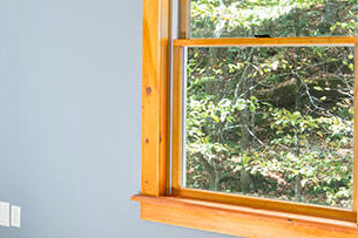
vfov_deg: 16.2
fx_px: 835
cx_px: -69
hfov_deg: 22.4
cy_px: 64
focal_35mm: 84
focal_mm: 16
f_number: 8
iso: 100
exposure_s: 3.2
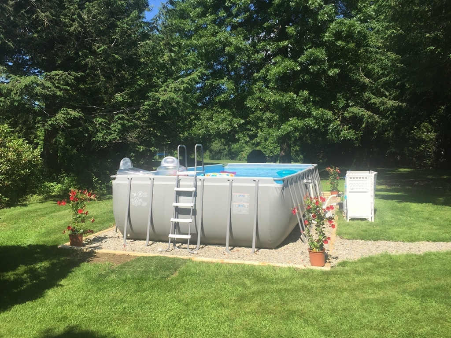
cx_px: 226
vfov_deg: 48.2
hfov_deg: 61.7
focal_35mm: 29
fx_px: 378
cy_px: 169
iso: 32
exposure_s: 1/1721
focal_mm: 4.15
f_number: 2.2
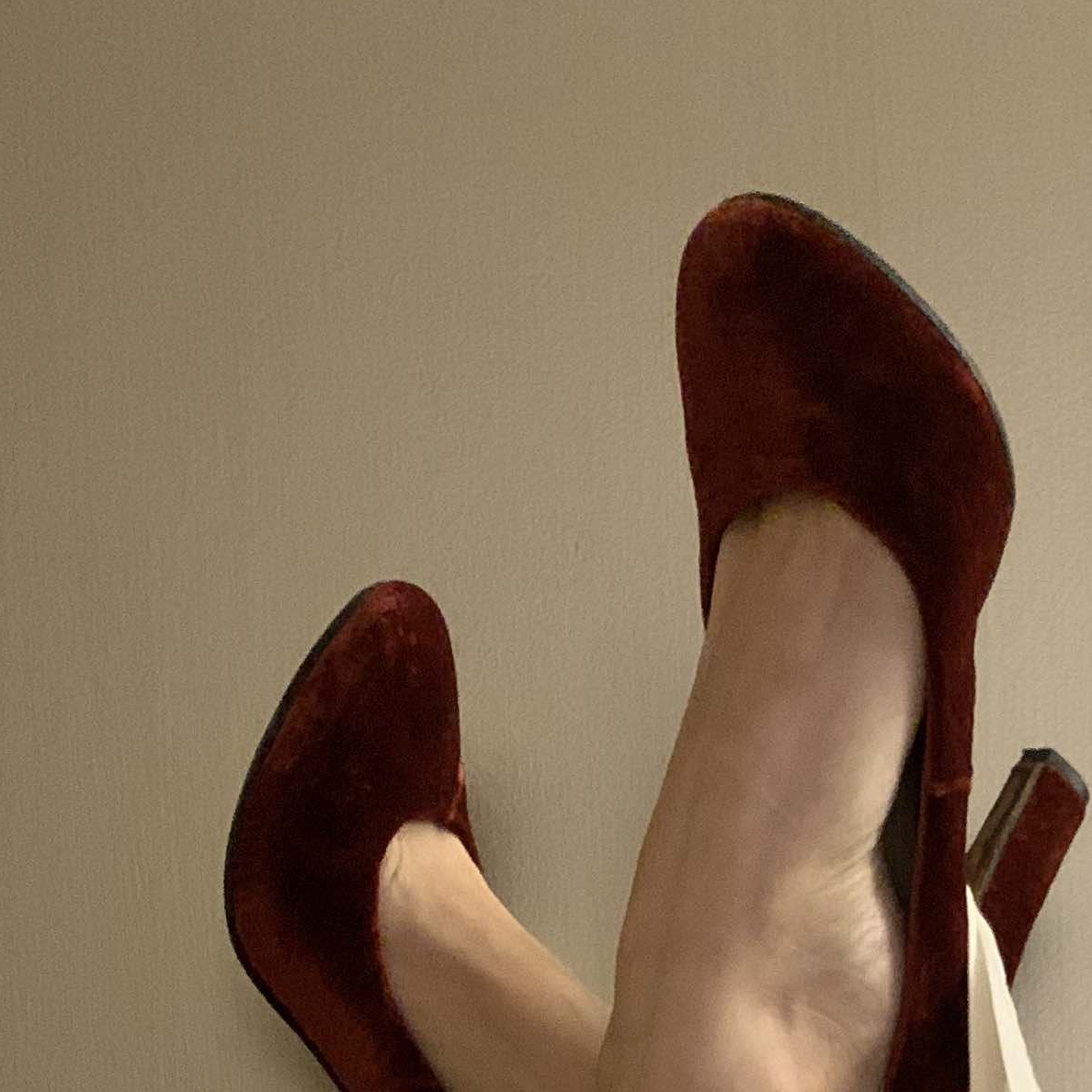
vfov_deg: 18.8
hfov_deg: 22.0
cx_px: 842
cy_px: 1770
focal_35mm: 78
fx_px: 2784
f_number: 1.8
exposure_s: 1/30
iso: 640
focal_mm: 4.25
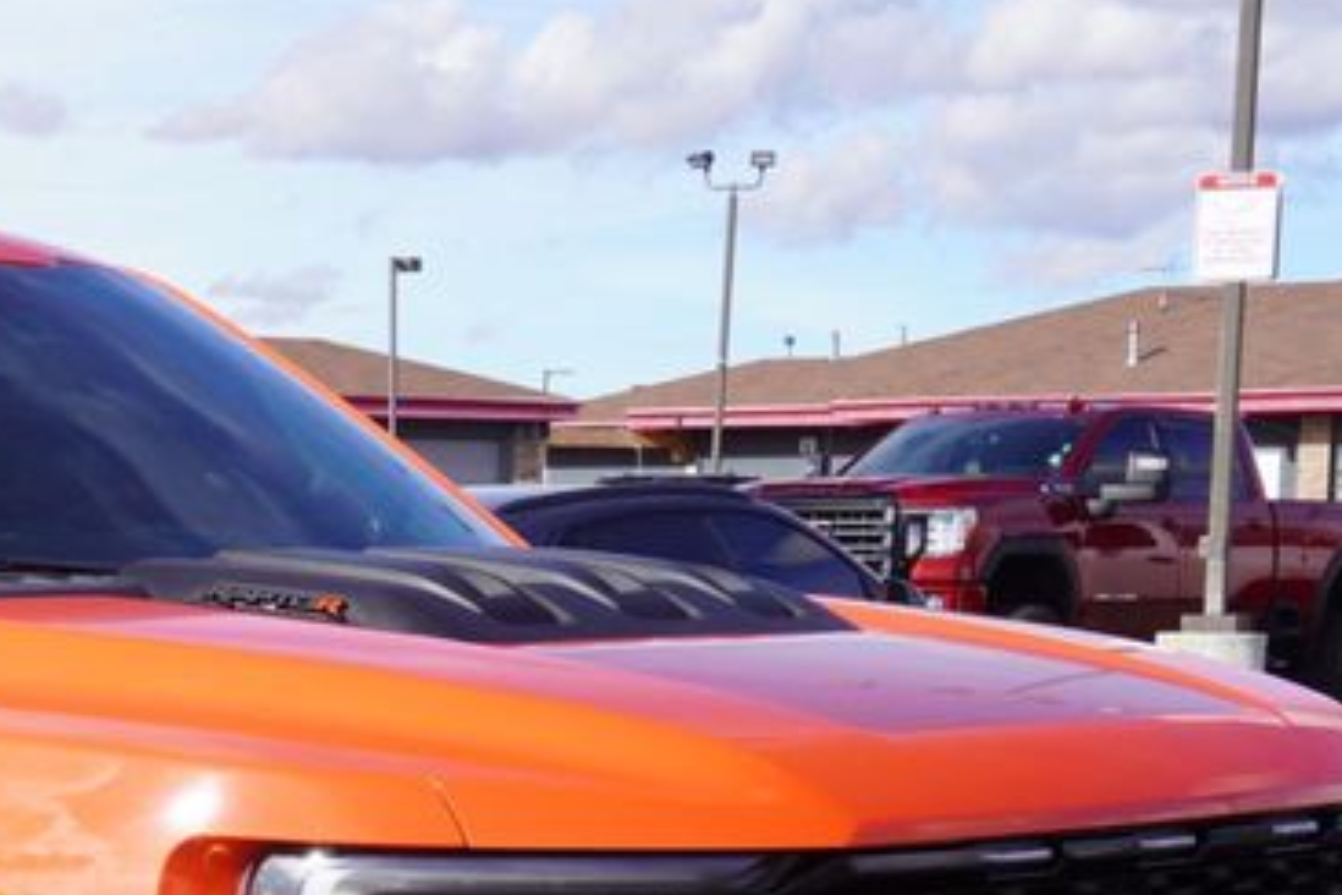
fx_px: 4227
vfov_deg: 11.8
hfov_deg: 17.3
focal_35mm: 113
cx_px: -227
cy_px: 1111
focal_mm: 27
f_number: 10
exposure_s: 1/125
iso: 100
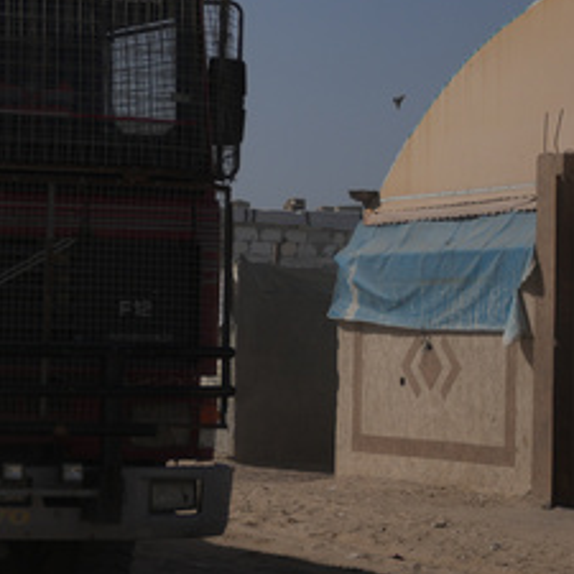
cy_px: 221
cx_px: -395
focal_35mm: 144
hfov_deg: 11.4
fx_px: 2704
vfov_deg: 12.1
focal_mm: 37.3
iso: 160
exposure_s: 1/12800
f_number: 2.8
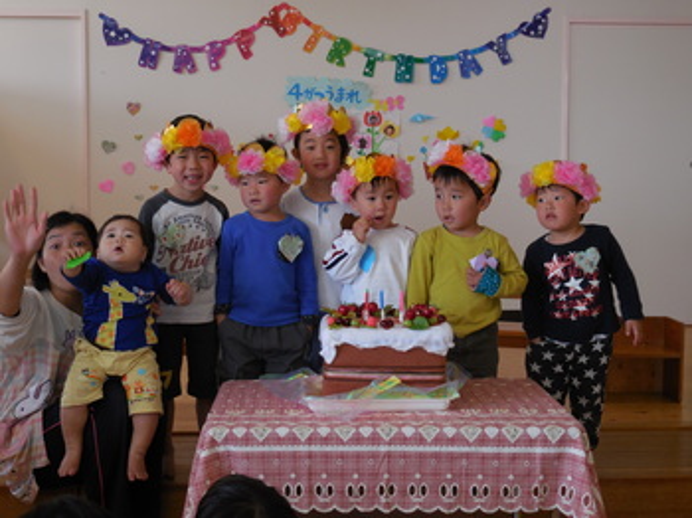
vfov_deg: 28.0
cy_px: 259
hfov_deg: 36.8
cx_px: 346
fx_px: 1039
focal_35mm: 52
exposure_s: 1/40
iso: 125
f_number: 4.3
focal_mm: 9.4
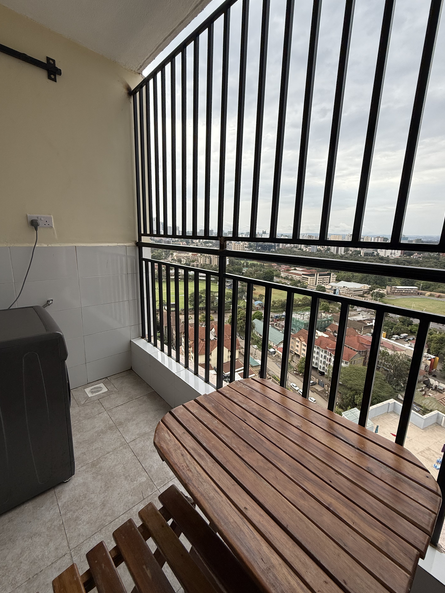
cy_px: 290
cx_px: 222
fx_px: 257
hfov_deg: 81.7
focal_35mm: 15
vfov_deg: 98.2
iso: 64
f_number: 2.2
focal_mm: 2.22
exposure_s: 1/1145
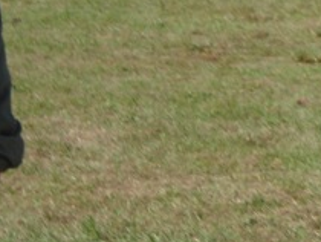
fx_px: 2544
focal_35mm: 274
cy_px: 43
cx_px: 462
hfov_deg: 7.1
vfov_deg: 5.4
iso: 64
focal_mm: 14.9
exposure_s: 1/148
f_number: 8.5
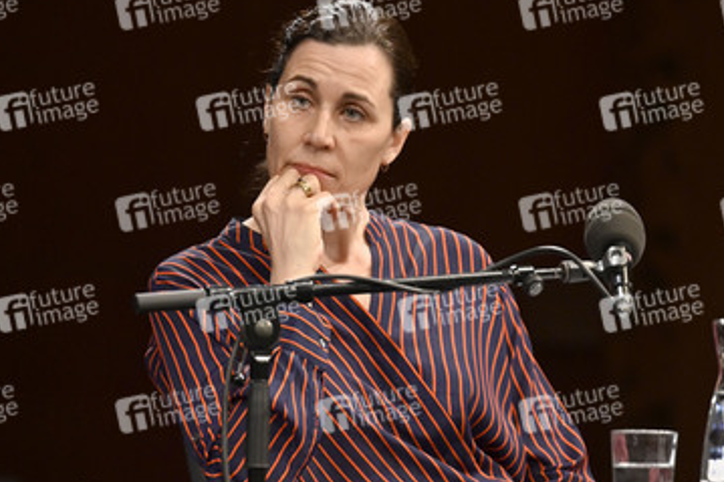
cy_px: 258
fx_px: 5045
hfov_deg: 8.2
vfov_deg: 5.5
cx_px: 395
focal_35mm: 251
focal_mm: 200
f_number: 2.8
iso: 1250
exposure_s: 1/400
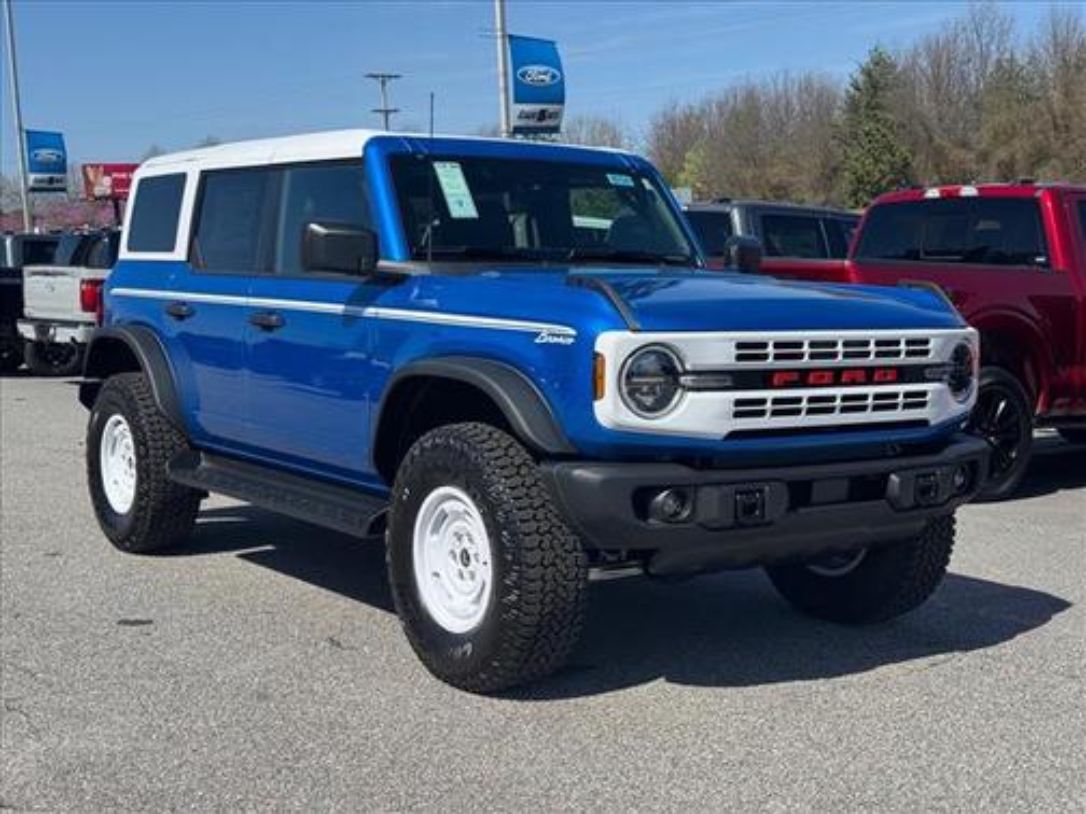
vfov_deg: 30.3
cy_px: 407
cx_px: 543
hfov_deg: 39.7
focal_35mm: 48
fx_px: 1506
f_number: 1.78
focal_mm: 6.76
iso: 64
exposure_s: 1/4310
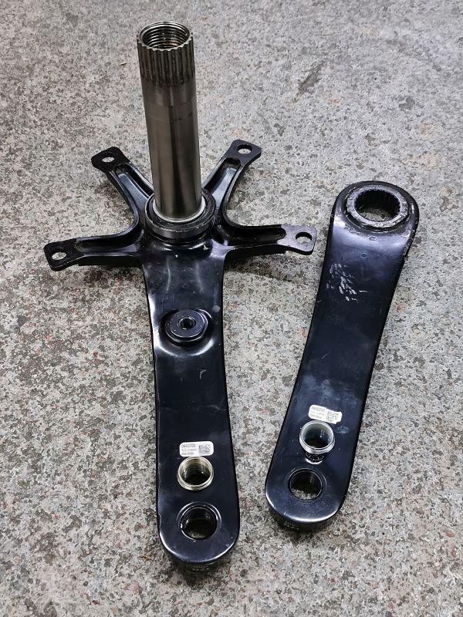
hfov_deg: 32.9
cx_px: 232
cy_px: 308
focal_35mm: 44
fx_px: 785
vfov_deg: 42.9
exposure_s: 1/50
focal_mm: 5.58
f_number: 1.8
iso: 160
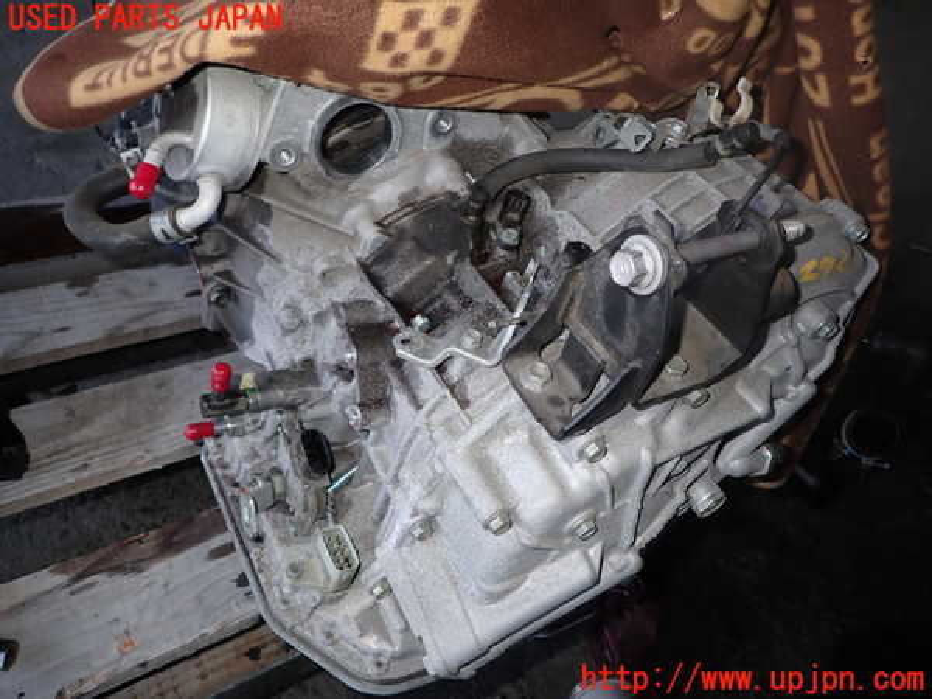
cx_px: 466
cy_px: 350
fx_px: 673
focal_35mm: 25
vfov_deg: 54.9
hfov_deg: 69.4
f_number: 5.6
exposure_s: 1/30
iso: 125
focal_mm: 4.5
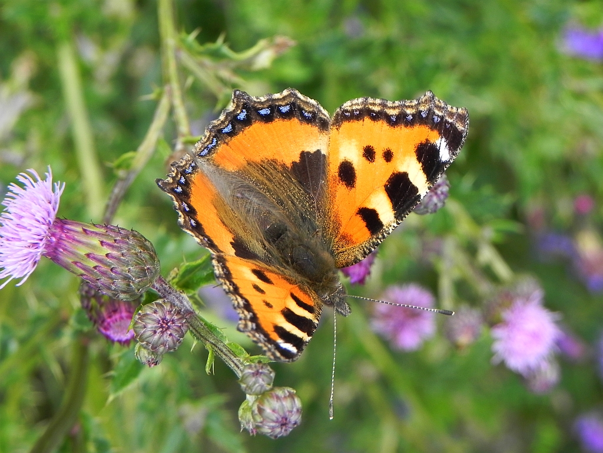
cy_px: 226
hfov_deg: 18.7
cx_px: 302
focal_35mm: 105
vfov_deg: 14.1
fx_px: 1829
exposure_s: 1/180
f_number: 5
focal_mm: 18.8
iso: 160
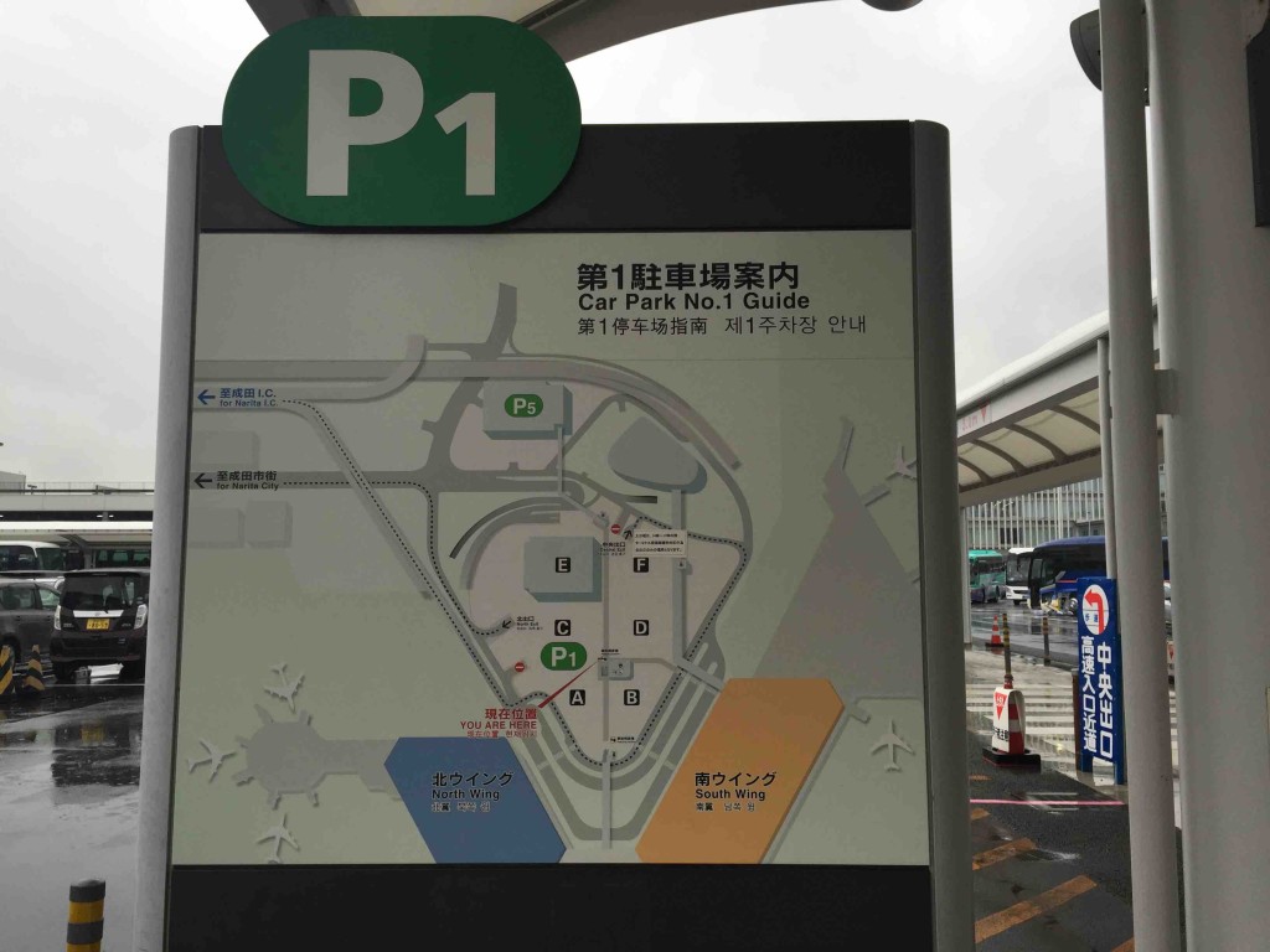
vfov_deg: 48.2
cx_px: 635
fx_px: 1064
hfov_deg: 61.7
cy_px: 476
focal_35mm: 29
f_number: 2.2
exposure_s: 1/213
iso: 32
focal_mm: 4.15
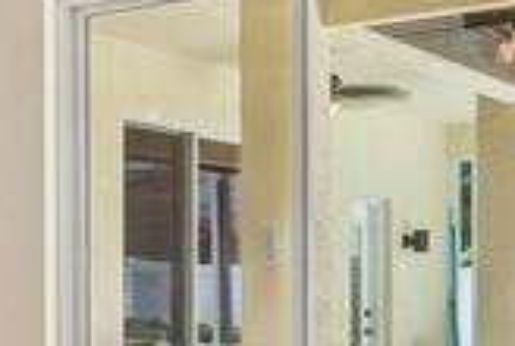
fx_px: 1175
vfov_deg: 16.4
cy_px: 333
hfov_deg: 23.0
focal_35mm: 82
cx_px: -80
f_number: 8
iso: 200
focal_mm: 15
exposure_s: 1/20
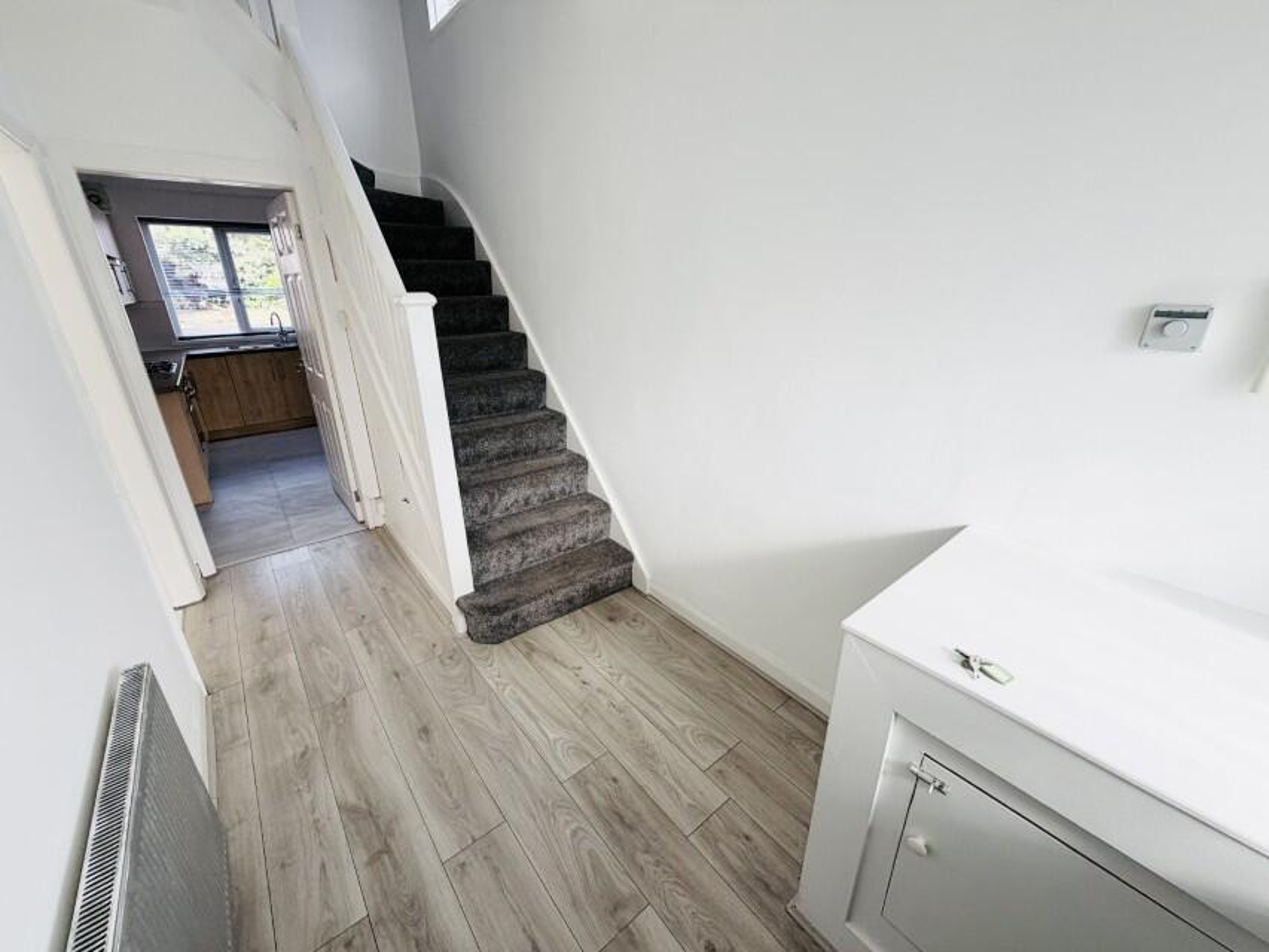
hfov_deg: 102.1
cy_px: 476
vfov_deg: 85.7
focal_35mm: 14
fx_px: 513
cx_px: 634
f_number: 2.2
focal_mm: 2.22
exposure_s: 1/121
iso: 100
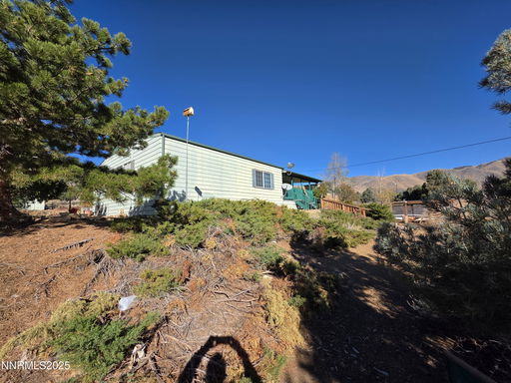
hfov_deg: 106.2
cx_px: 256
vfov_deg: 89.9
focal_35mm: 13
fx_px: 192
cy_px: 192
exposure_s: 1/2054
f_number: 1.9
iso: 40
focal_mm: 2.2
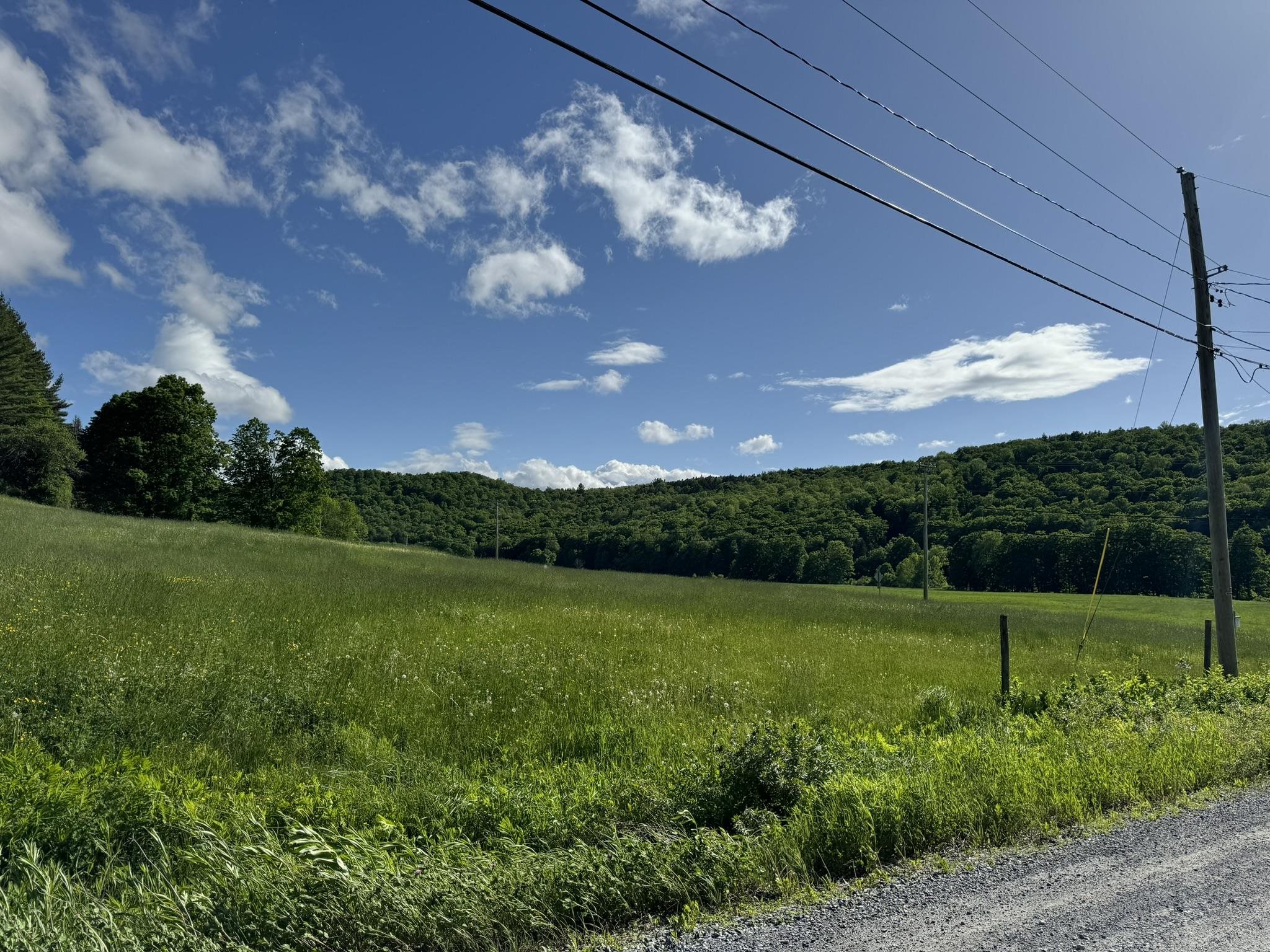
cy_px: 476
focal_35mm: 24
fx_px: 881
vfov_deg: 56.8
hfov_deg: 71.6
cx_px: 635
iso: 80
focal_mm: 6.76
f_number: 1.78
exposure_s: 1/9009
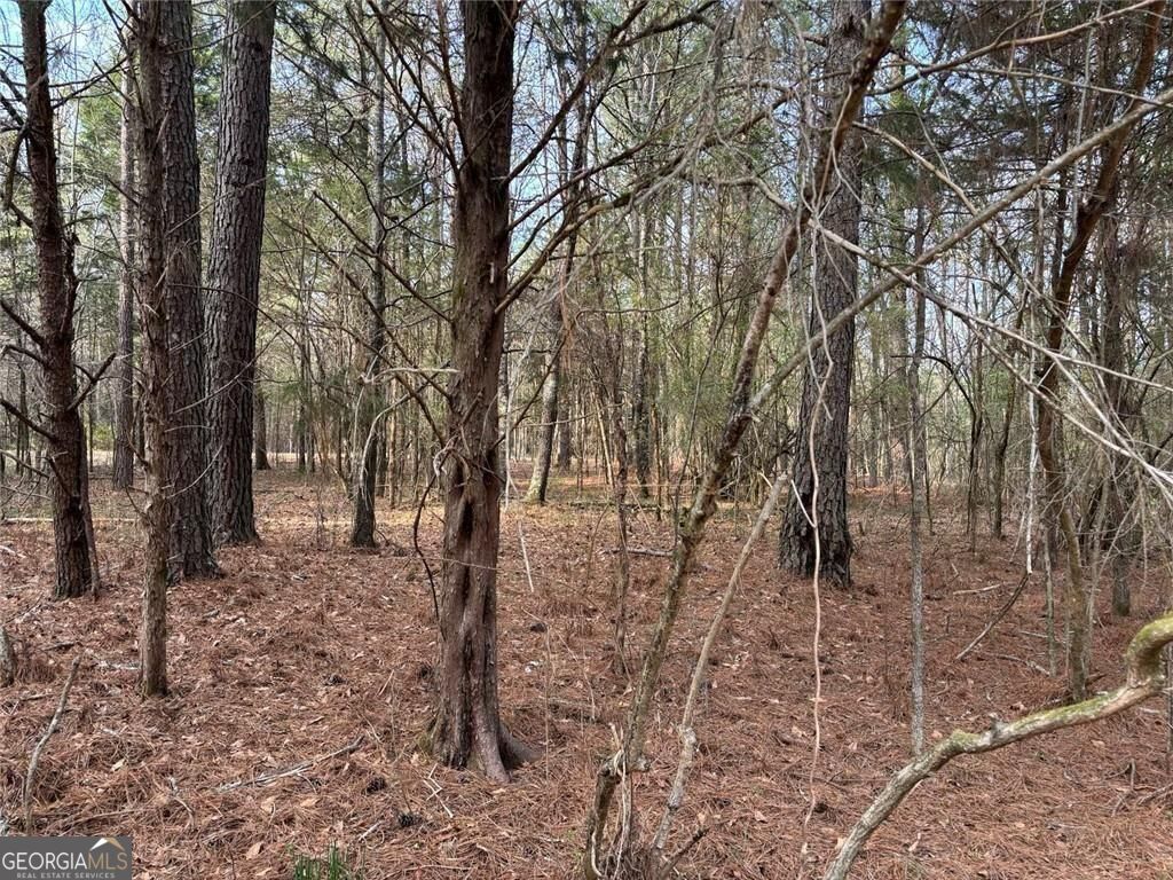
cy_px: 440
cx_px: 586
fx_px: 881
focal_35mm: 26
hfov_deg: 67.3
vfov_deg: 53.1
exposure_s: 1/147
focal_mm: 5.96
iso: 40
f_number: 1.6
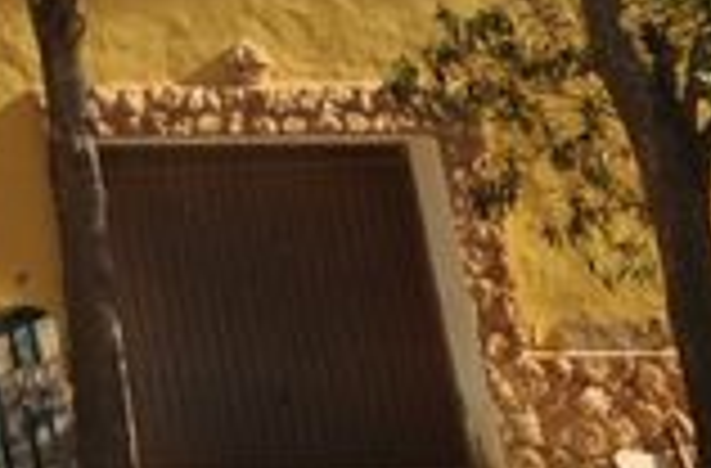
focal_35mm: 90
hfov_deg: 17.8
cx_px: -605
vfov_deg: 12.6
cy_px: -565
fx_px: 1770
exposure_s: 1/320
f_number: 9
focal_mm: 10
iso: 200
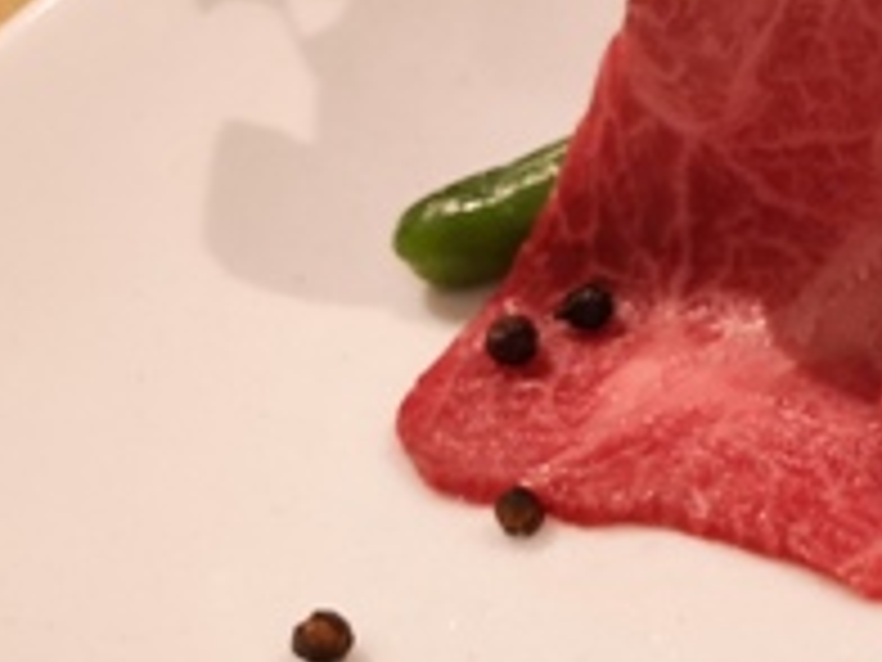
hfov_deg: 15.7
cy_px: 5
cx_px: 1494
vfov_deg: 13.3
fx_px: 2803
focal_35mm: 110
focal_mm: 3.95
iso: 200
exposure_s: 1/33.3
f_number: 1.8
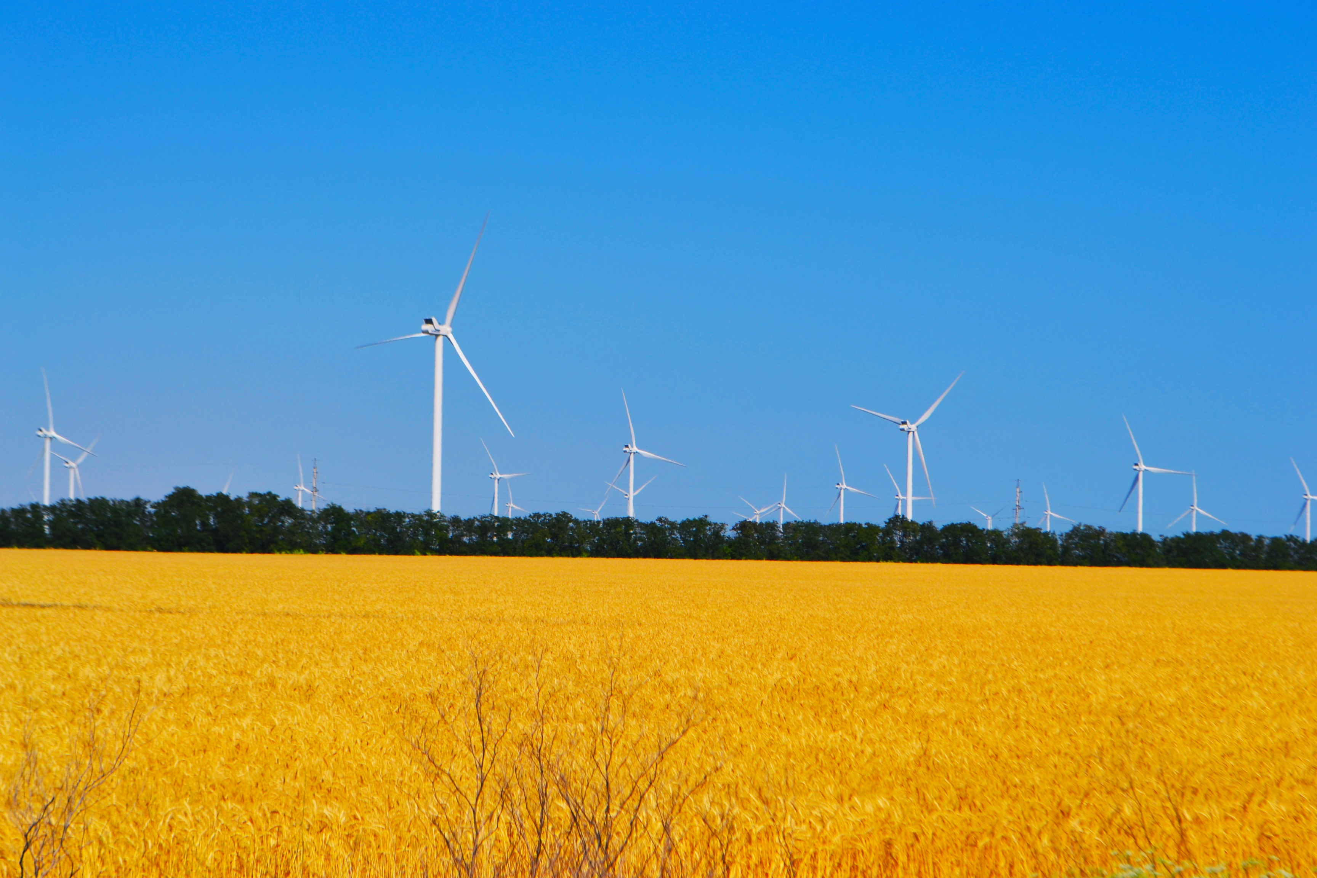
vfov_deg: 16.6
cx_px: 658
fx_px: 3018
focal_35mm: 82
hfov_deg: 24.6
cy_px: 439
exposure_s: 1/400
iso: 100
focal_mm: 55
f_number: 10
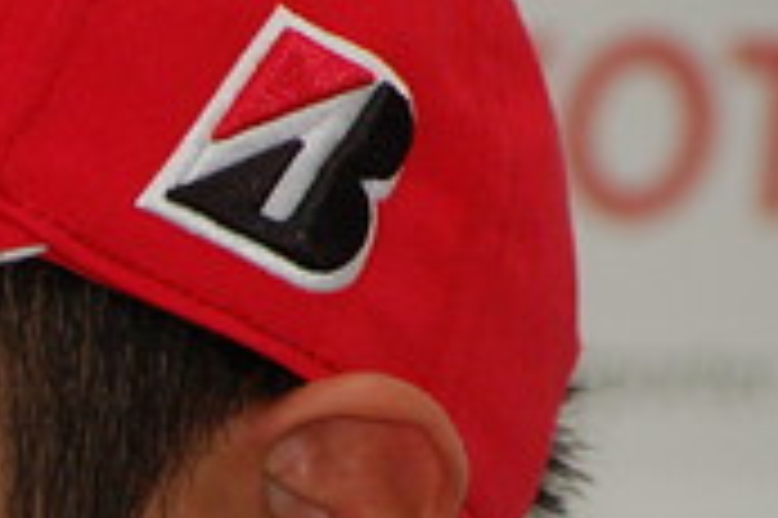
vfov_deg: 1.2
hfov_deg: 1.9
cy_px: 748
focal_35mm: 1098
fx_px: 23708
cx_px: -517
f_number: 8
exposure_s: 1/125
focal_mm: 175
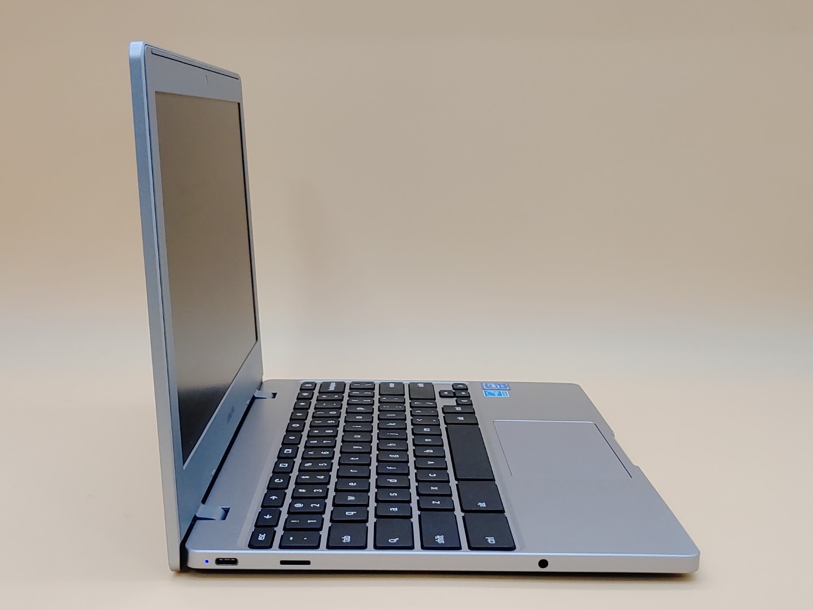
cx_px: 406
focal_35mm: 44
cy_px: 305
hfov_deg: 42.9
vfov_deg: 32.9
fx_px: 1033
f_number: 1.8
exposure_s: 1/120
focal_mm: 4.36
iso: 50
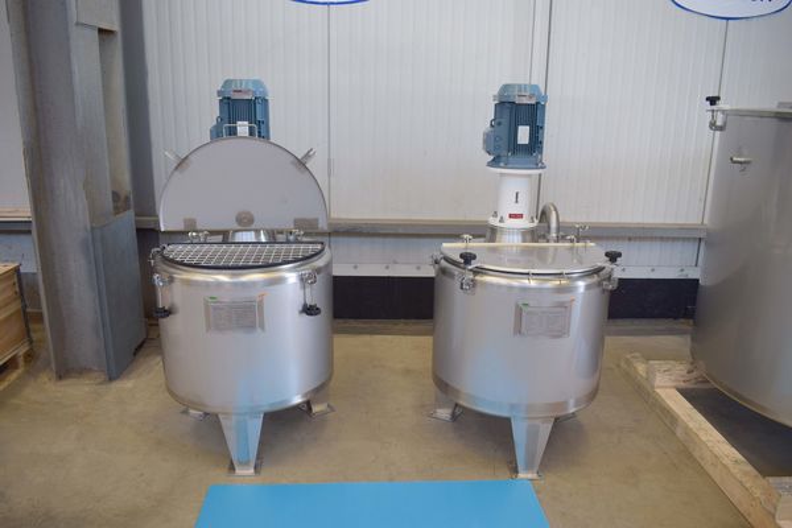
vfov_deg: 47.9
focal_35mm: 27
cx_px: 396
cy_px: 264
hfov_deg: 67.4
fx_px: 594
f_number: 4.5
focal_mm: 18
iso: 400
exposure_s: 1/80
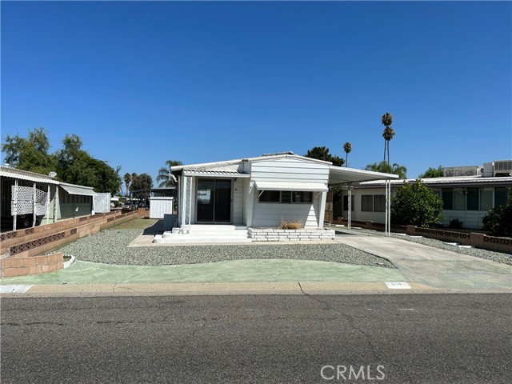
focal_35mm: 26
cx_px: 256
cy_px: 192
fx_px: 385
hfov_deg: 67.3
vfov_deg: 53.1
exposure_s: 1/8000
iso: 50
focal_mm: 5.7
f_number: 1.5
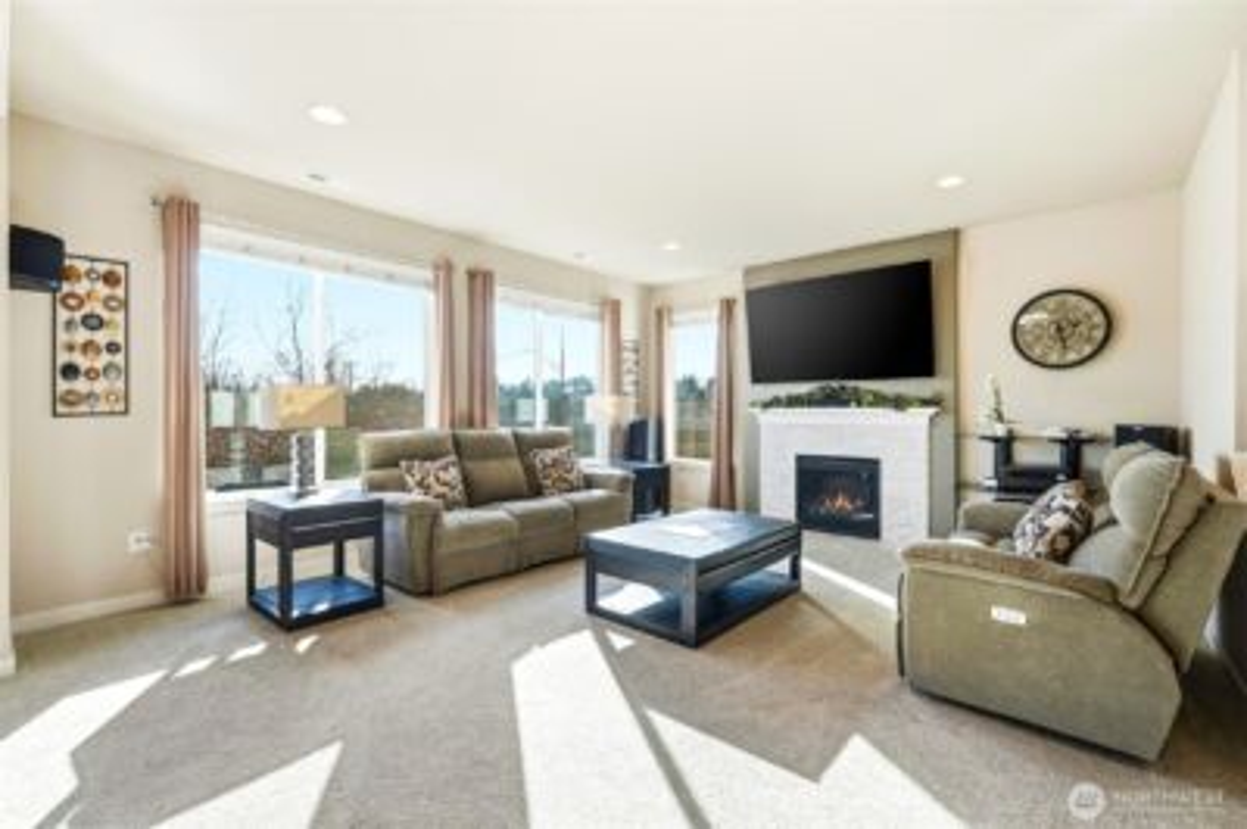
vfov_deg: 73.6
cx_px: 624
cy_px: 414
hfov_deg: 96.8
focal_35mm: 16
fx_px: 554
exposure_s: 1/1600
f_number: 9
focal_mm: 16
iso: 400
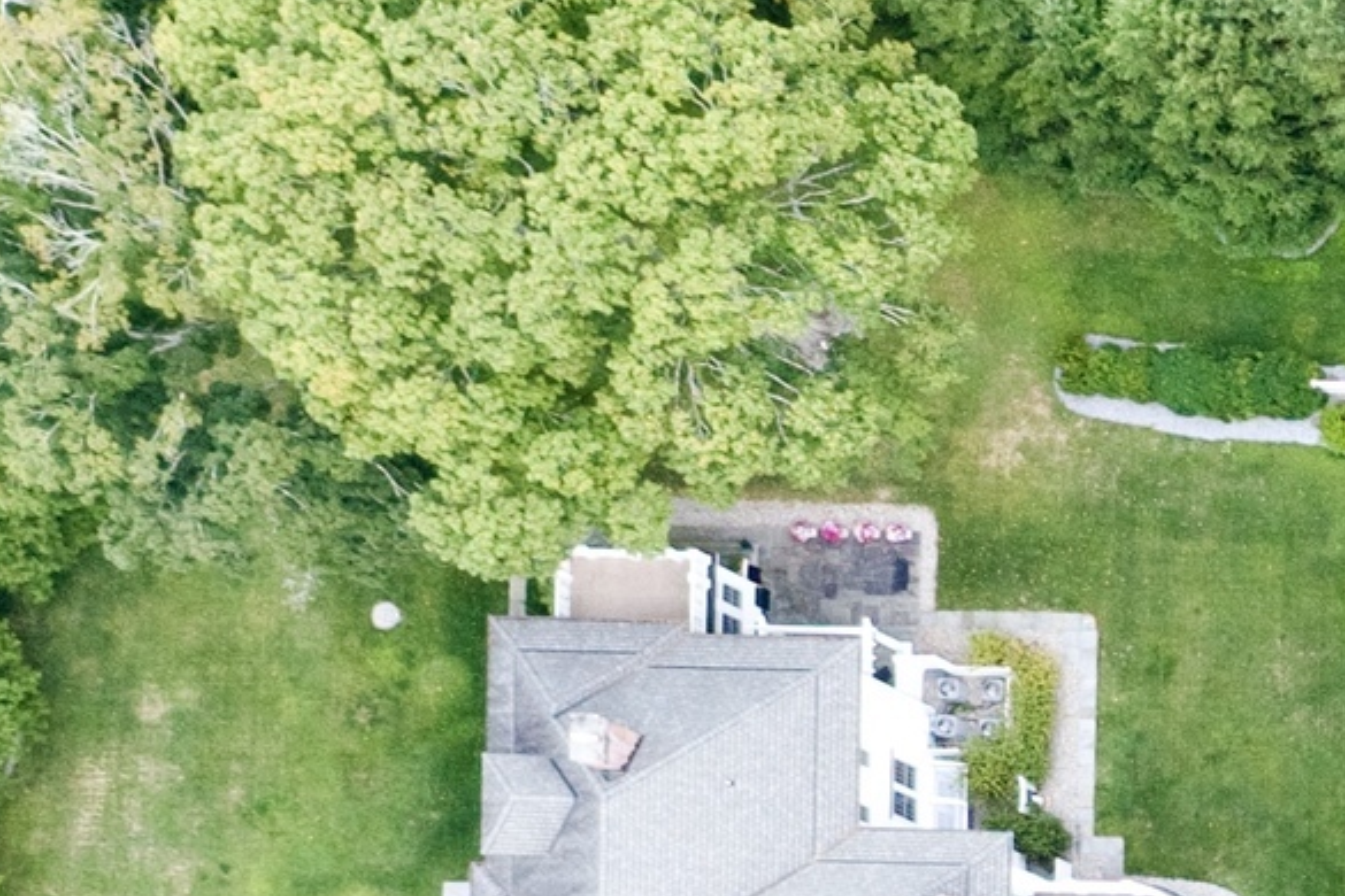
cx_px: 3502
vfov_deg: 8.6
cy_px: 2115
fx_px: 5492
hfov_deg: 11.1
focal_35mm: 147
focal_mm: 10.26
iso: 200
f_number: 4
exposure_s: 1/60
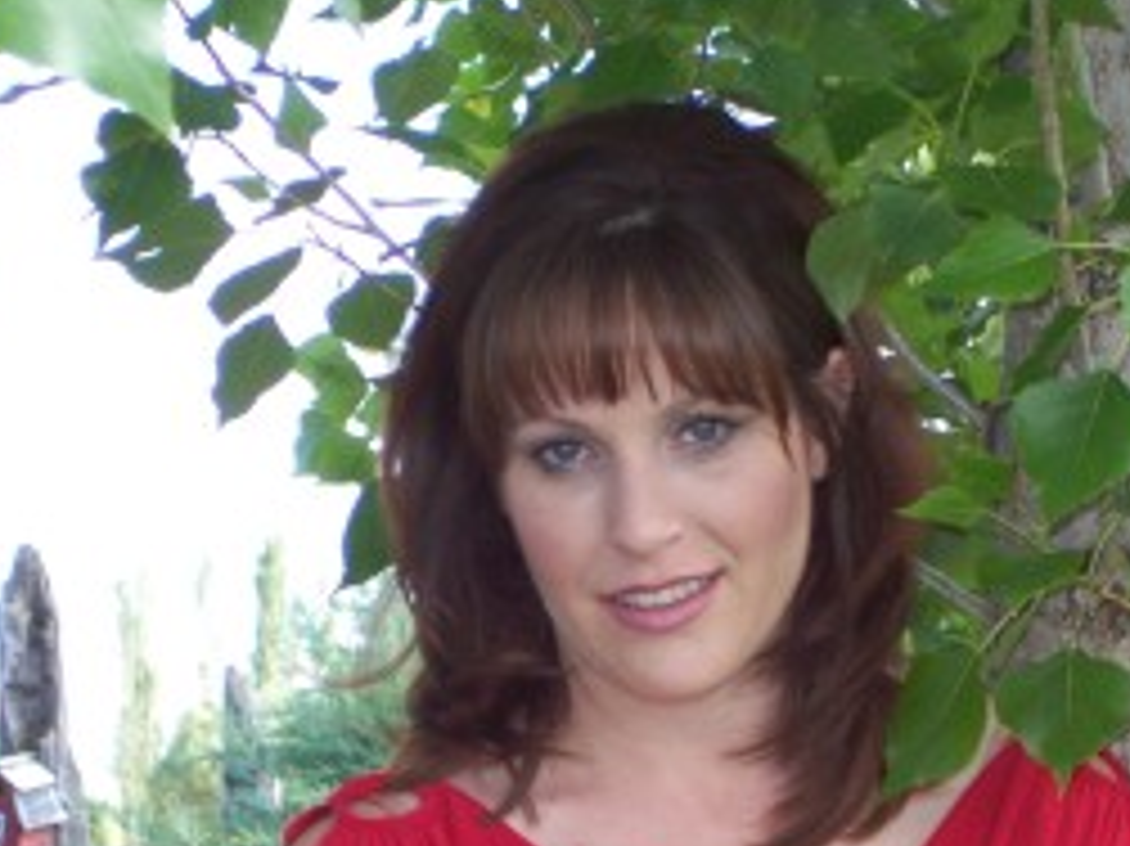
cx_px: 705
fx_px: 5971
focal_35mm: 183
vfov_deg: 8.1
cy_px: 693
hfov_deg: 10.8
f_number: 4.6
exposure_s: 1/90
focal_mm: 16.8
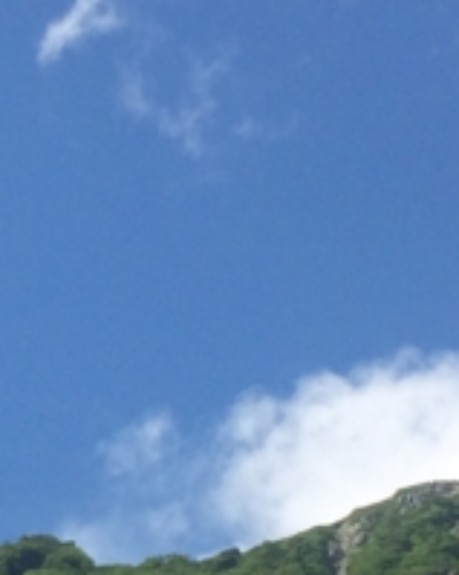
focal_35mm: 146
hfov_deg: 10.5
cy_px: 457
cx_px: -9
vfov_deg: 13.1
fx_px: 2481
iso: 32
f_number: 2.2
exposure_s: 1/1866
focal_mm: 4.15
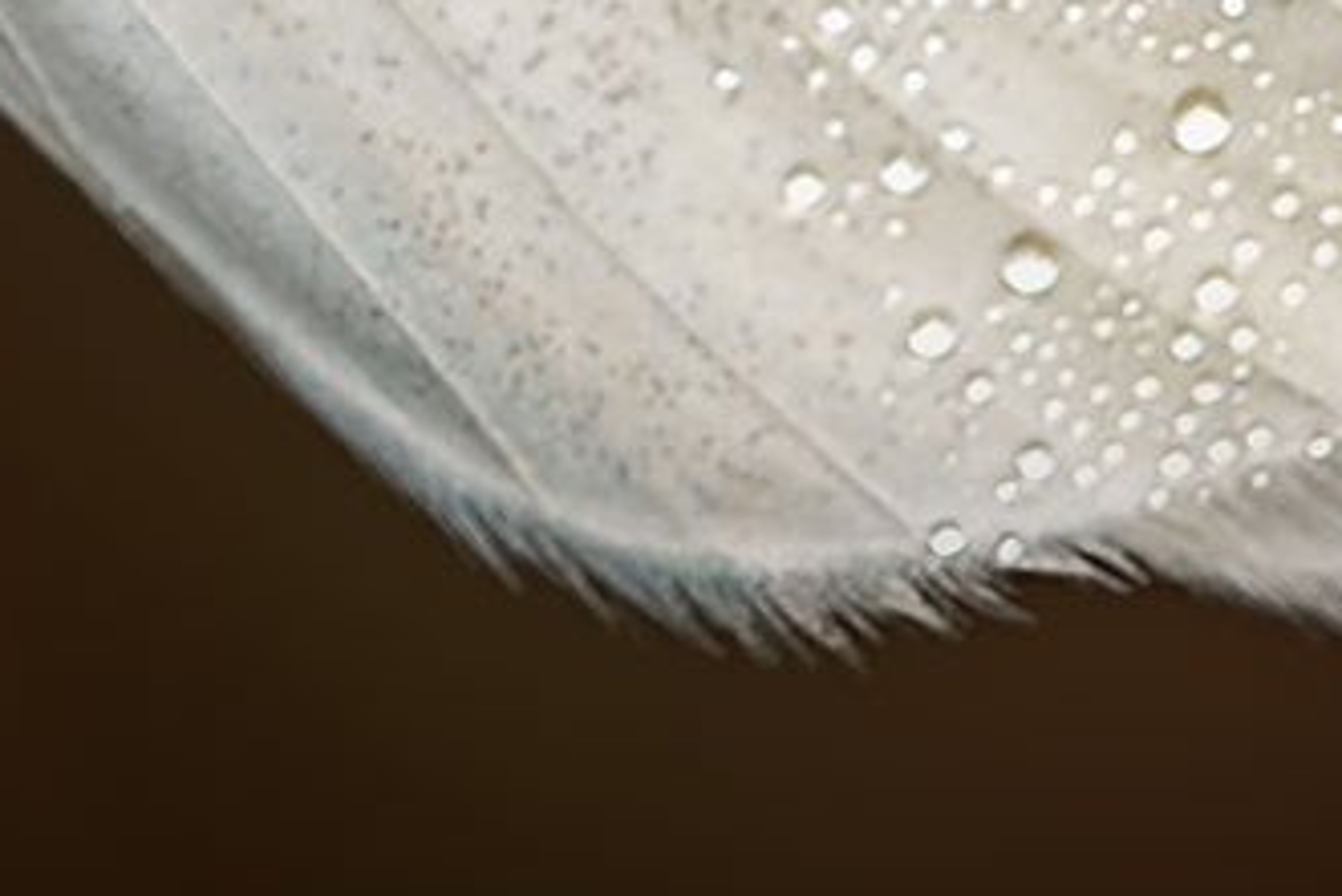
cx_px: 280
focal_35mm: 435
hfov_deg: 4.7
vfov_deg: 3.2
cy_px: -535
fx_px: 16222
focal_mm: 90
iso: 100
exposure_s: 1/60
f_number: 10
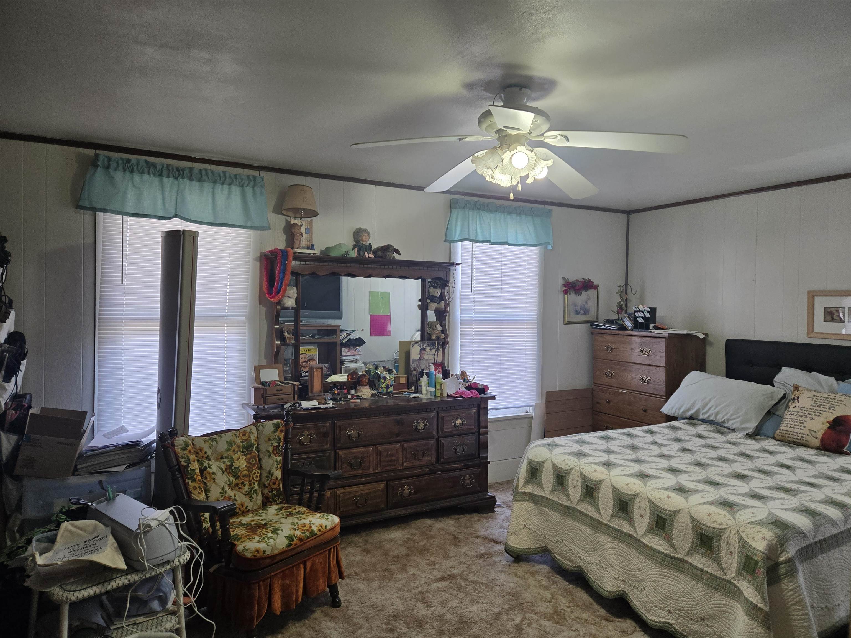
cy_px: 319
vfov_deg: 58.9
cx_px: 426
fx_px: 565
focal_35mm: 23
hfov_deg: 73.9
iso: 160
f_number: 1.8
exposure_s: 1/120
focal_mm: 5.4
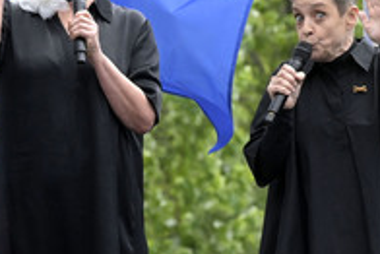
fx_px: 12137
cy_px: 138
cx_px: 191
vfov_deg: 1.2
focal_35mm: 1149
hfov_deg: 1.8
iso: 4000
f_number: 16
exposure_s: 1/500
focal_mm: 500
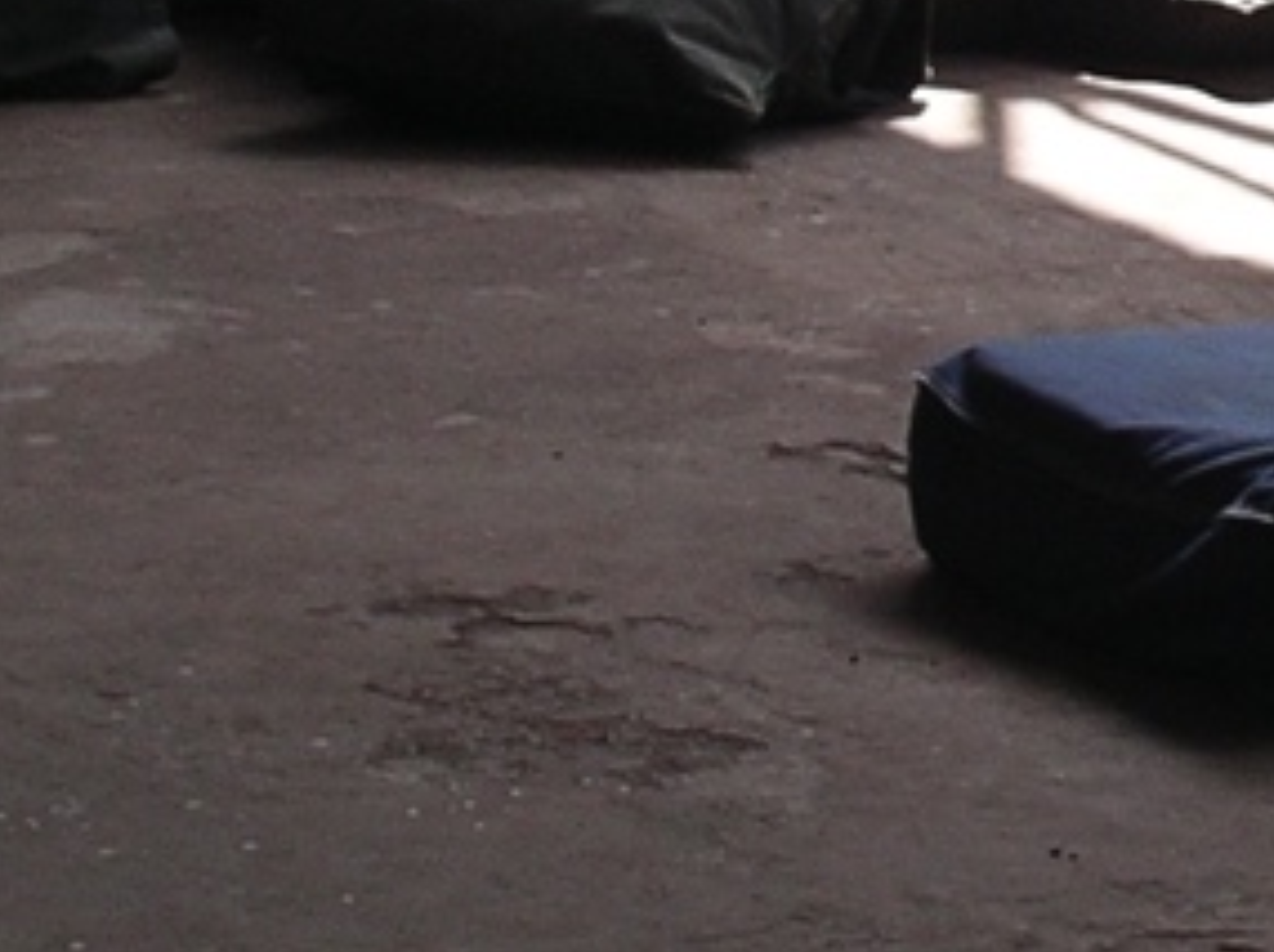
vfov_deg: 7.1
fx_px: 7646
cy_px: -282
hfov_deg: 9.4
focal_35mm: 208
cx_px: 1533
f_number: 3.2
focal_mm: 7.8
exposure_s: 1/160
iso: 64
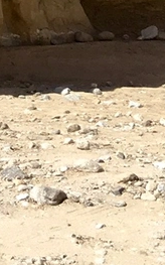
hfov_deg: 6.6
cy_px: -417
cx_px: -246
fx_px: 1348
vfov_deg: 9.6
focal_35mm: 187
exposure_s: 1/1479
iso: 25
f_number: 2.2
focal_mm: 4.15
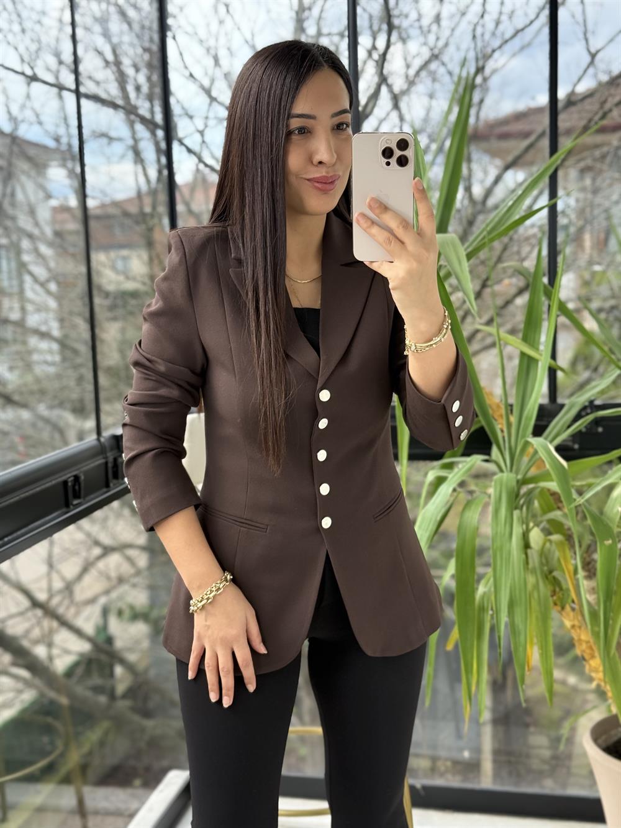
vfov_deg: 39.7
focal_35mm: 48
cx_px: 310
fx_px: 1148
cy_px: 414
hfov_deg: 30.3
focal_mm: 6.76
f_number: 1.78
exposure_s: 1/320
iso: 100
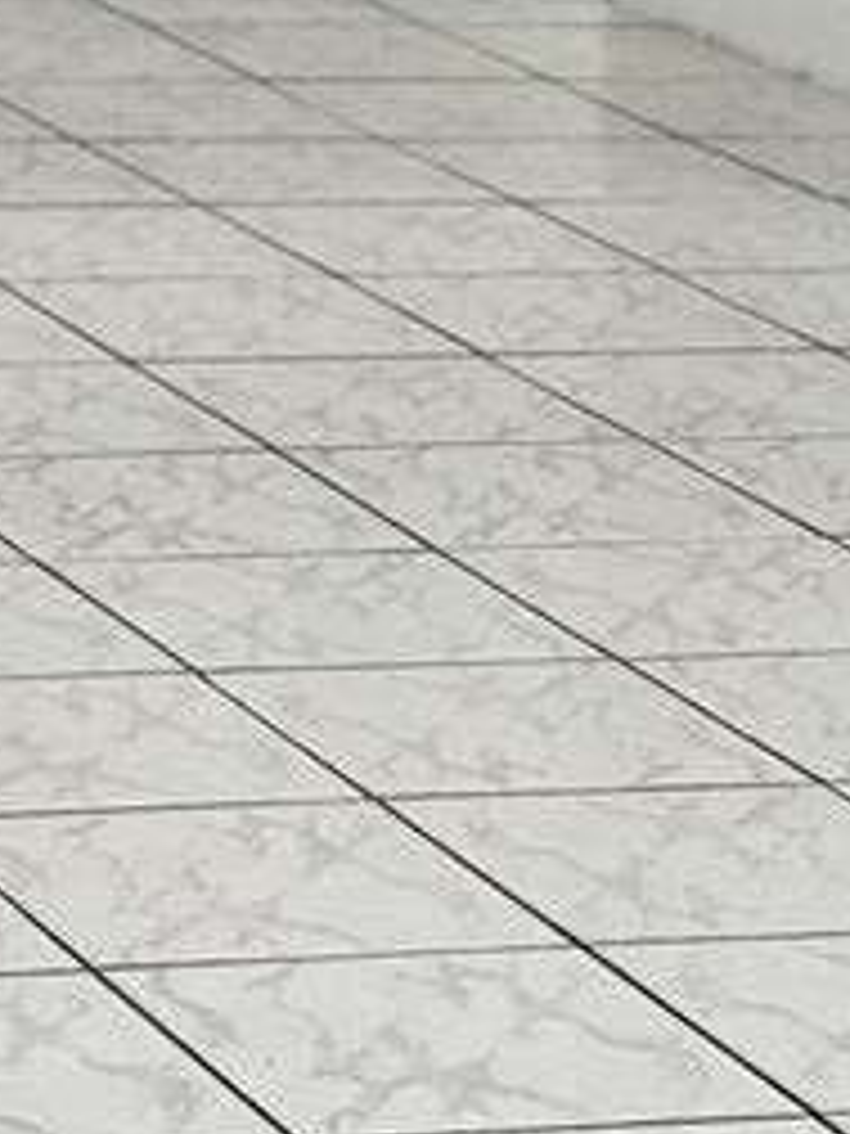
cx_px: -567
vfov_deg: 8.5
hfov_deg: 6.4
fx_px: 7497
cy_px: -292
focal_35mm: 229
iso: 100
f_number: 1.78
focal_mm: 6.76
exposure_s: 1/120
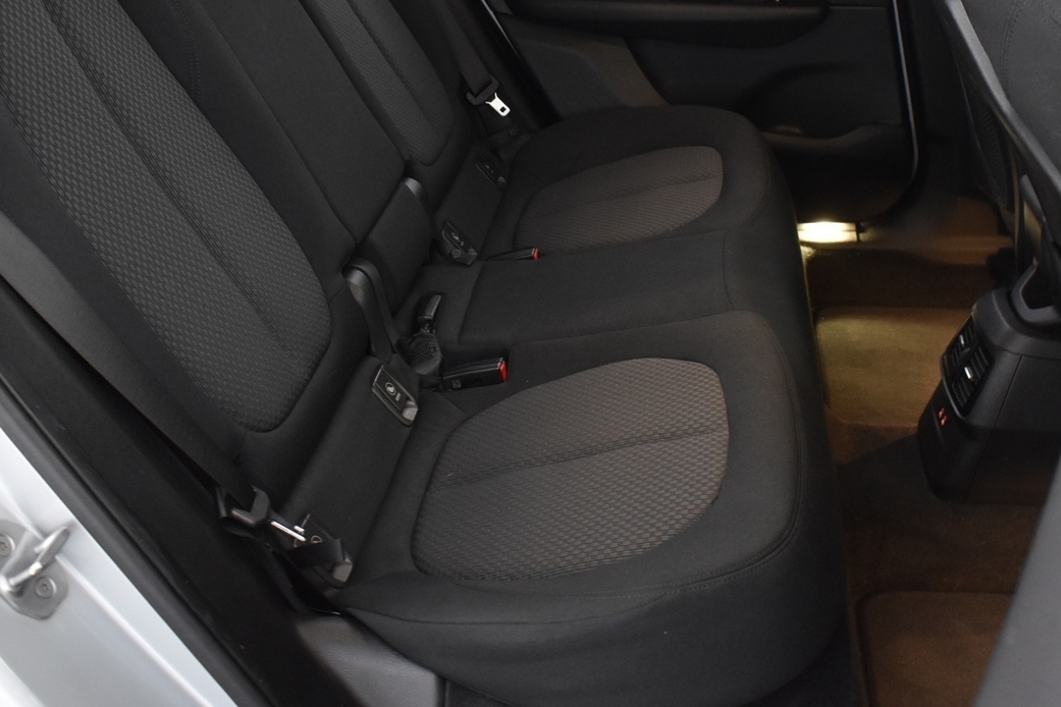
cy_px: 242
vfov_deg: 31.7
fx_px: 1238
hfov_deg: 46.4
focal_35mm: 42
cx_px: 570
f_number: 5.6
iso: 1250
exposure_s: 1/8
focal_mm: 18
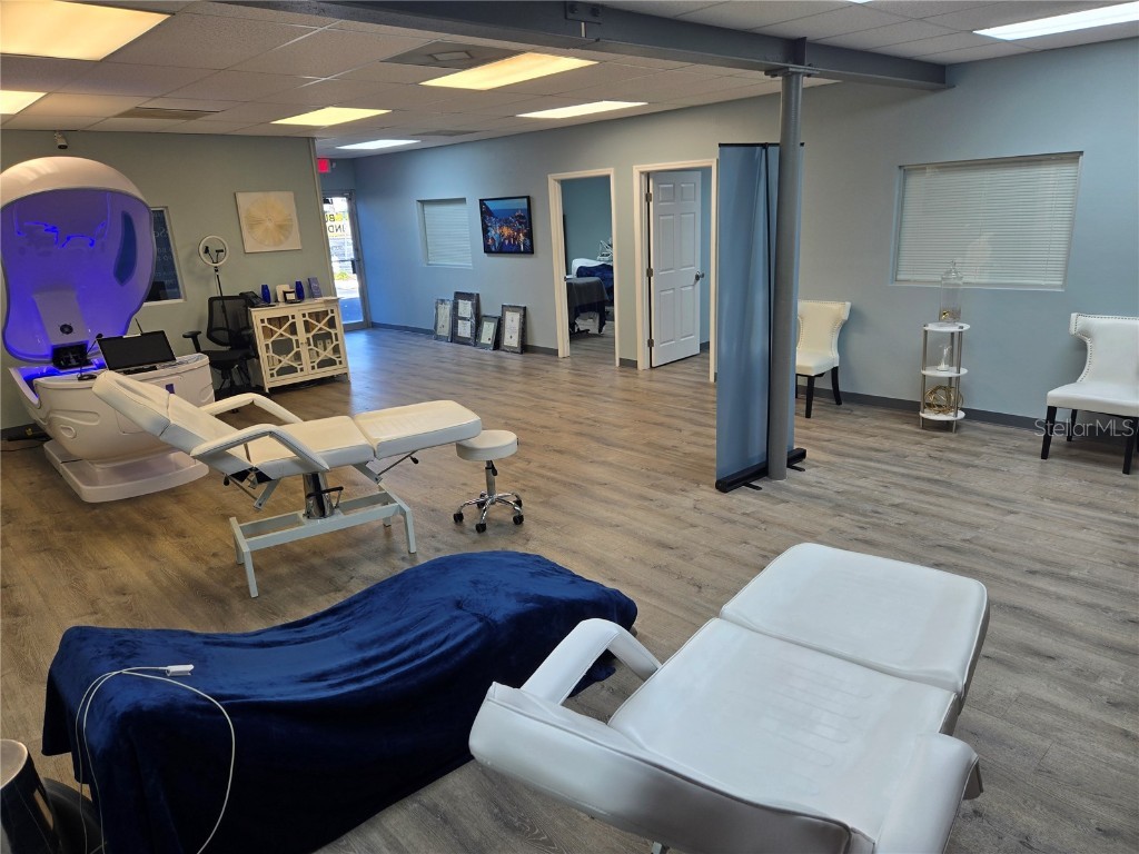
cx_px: 570
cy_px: 427
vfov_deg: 58.9
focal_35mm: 23
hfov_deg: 73.9
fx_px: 757
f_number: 1.8
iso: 40
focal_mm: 5.4
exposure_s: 1/120
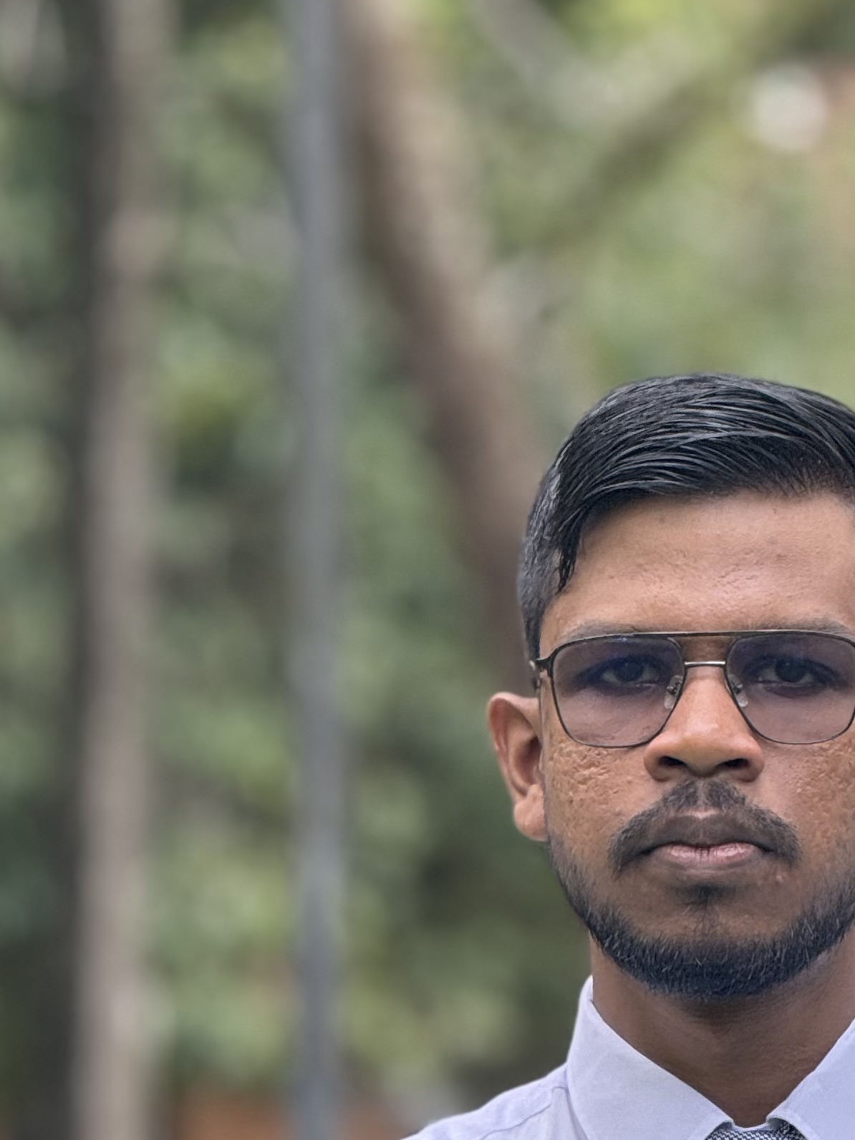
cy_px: 1355
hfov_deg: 4.9
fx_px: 10012
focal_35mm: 304
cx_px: 716
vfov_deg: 6.5
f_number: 2.8
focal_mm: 15.66
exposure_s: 1/117
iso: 64
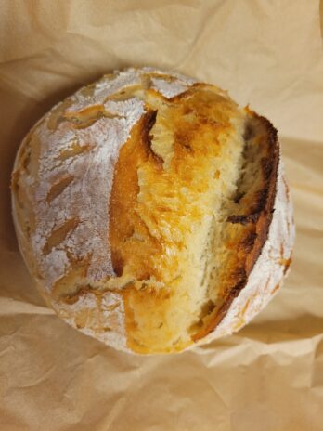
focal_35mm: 26
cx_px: 162
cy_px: 216
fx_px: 323
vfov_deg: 67.3
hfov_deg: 53.1
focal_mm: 5.4
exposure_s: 1/46
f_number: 1.8
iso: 250
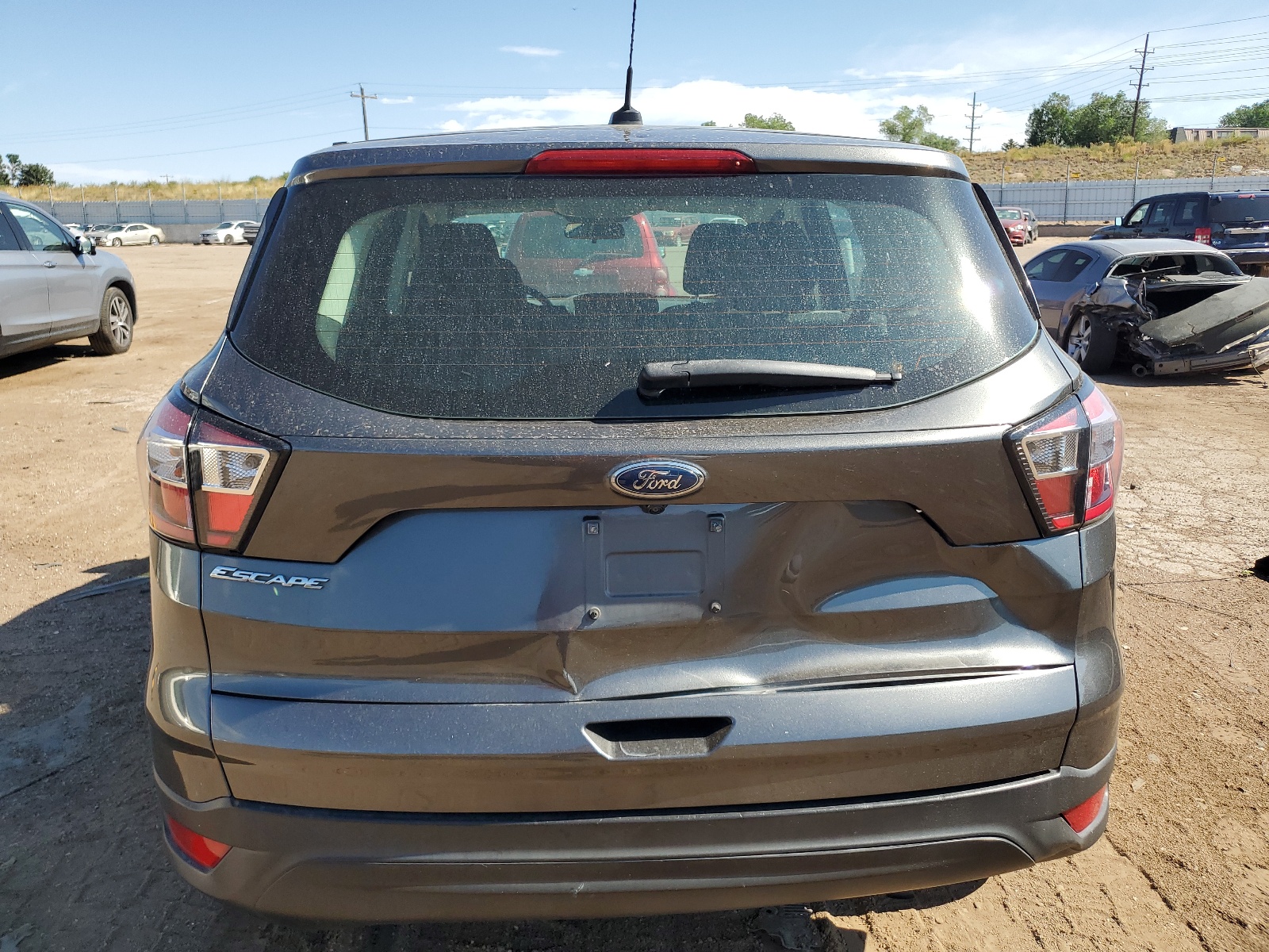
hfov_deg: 67.3
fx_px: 953
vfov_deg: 53.1
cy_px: 476
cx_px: 634
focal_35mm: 26
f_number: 1.5
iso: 50
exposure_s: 1/1667
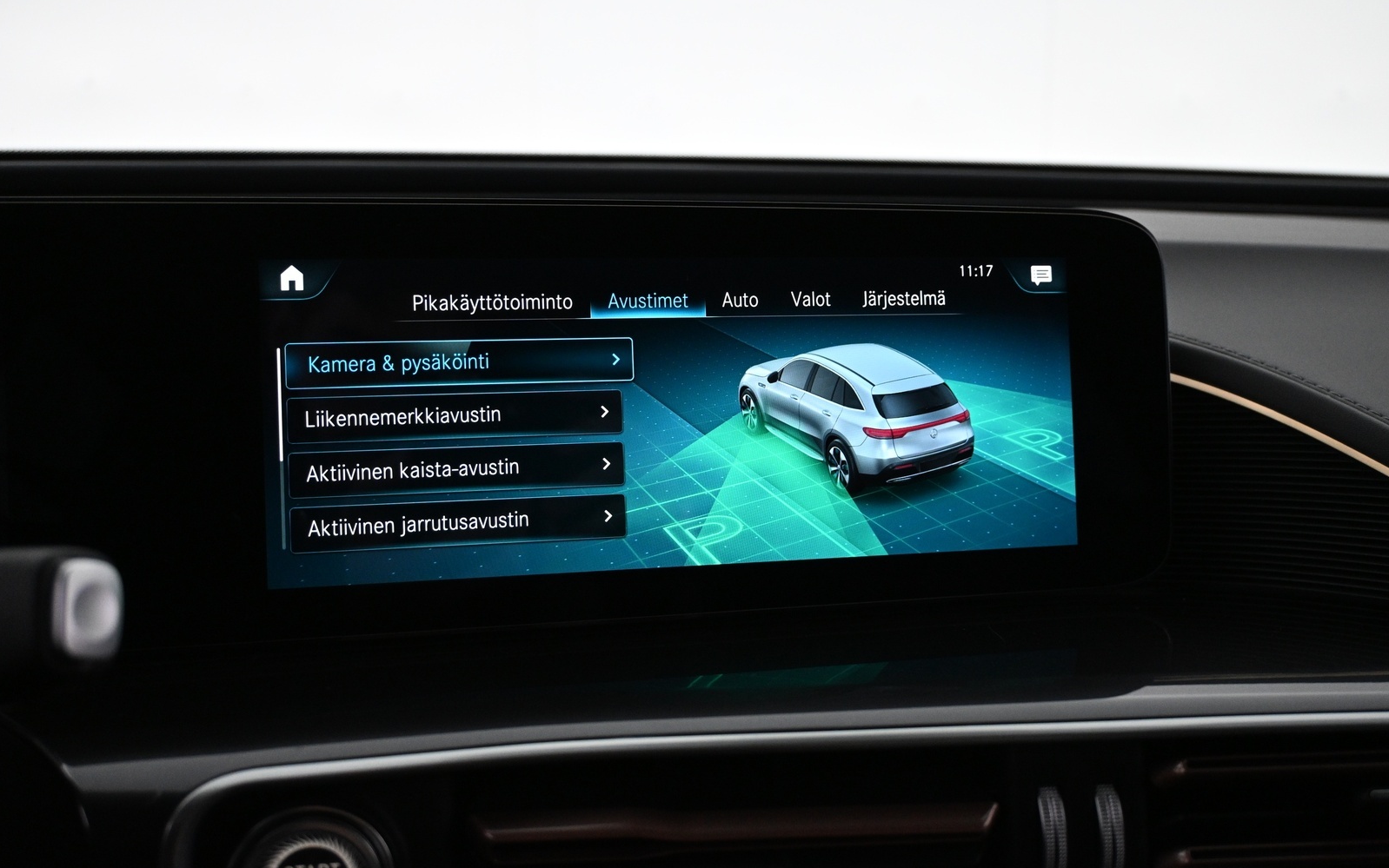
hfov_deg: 61.2
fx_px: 1174
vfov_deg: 40.6
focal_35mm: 31
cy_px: 427
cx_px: 702
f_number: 3.8
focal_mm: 20
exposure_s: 1/80
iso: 1600
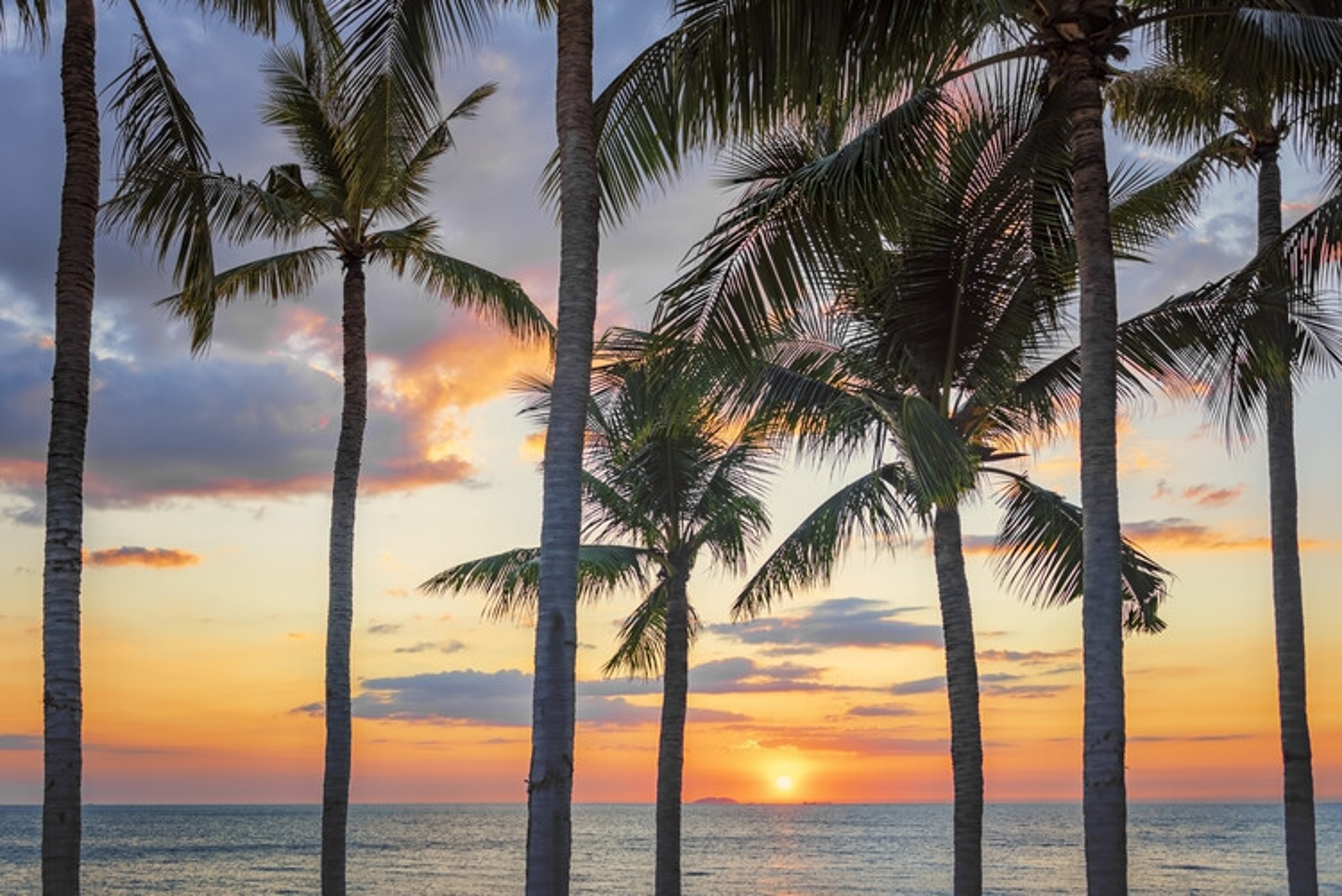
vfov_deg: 36.9
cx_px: 671
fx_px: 1343
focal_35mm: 36
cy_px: 448
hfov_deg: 53.1
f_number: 4.5
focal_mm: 36
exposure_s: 1/80
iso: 64
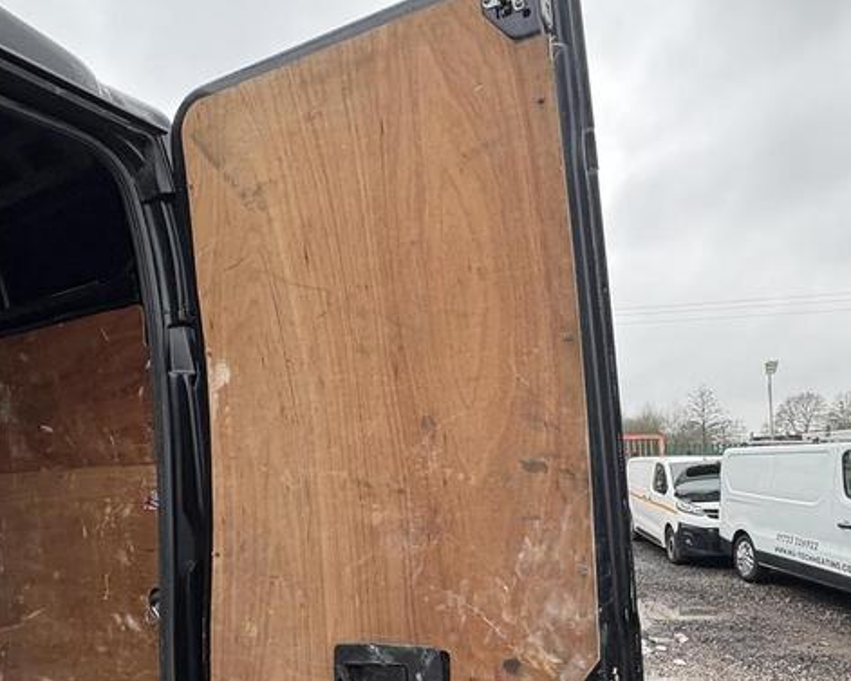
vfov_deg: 53.8
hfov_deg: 65.5
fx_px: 655
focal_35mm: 26
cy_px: 459
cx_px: 500
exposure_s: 1/99
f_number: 2.2
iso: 80
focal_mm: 2.22
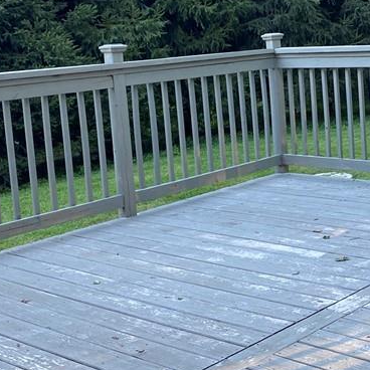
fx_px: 774
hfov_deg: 25.3
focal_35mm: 64
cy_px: 92
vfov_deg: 26.5
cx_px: 387
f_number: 1.8
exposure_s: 1/121
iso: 100
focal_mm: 4.25
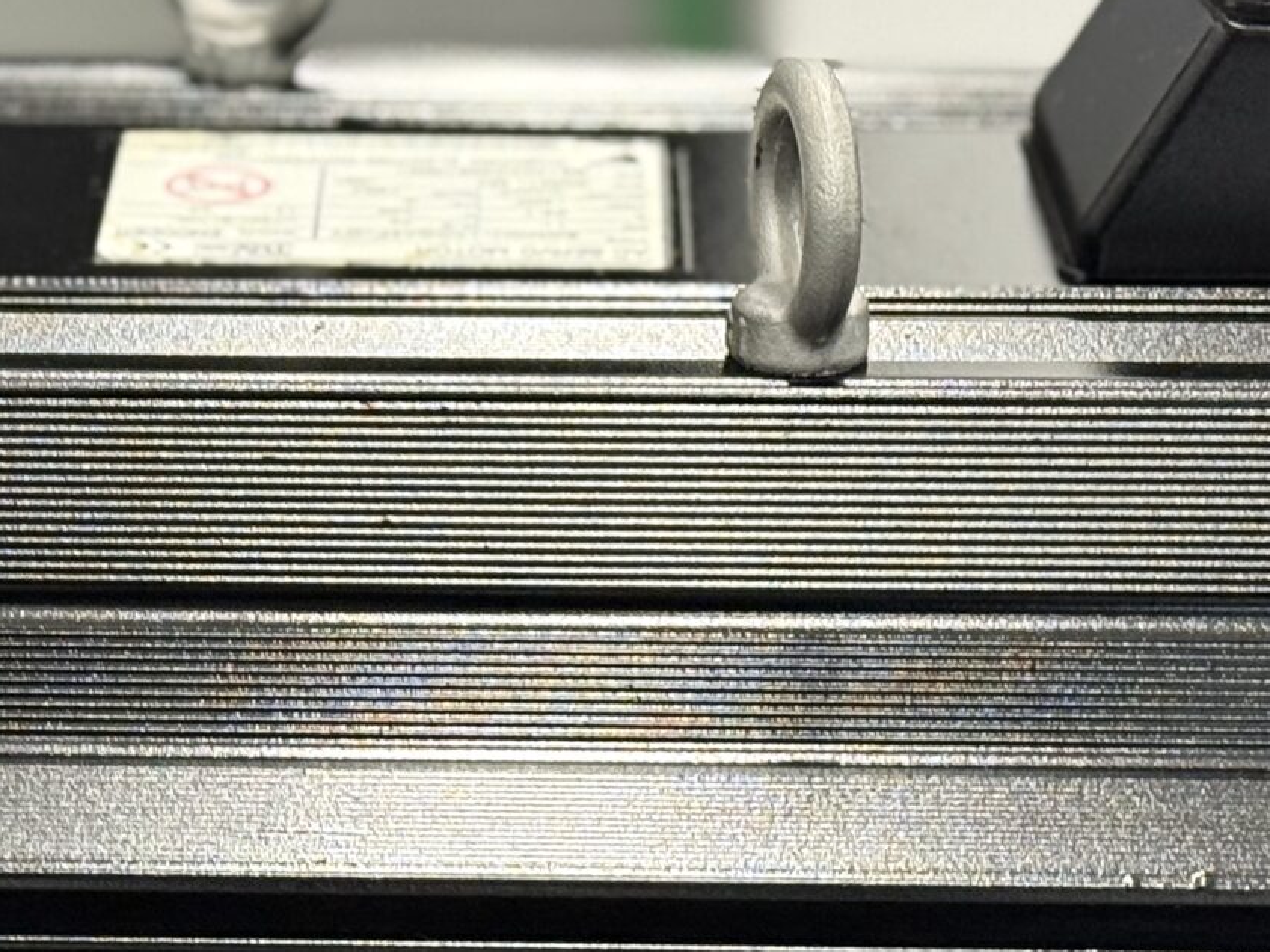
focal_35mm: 146
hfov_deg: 13.5
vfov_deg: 10.1
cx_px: 261
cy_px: 886
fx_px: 5355
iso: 250
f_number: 1.78
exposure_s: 1/33
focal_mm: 6.76
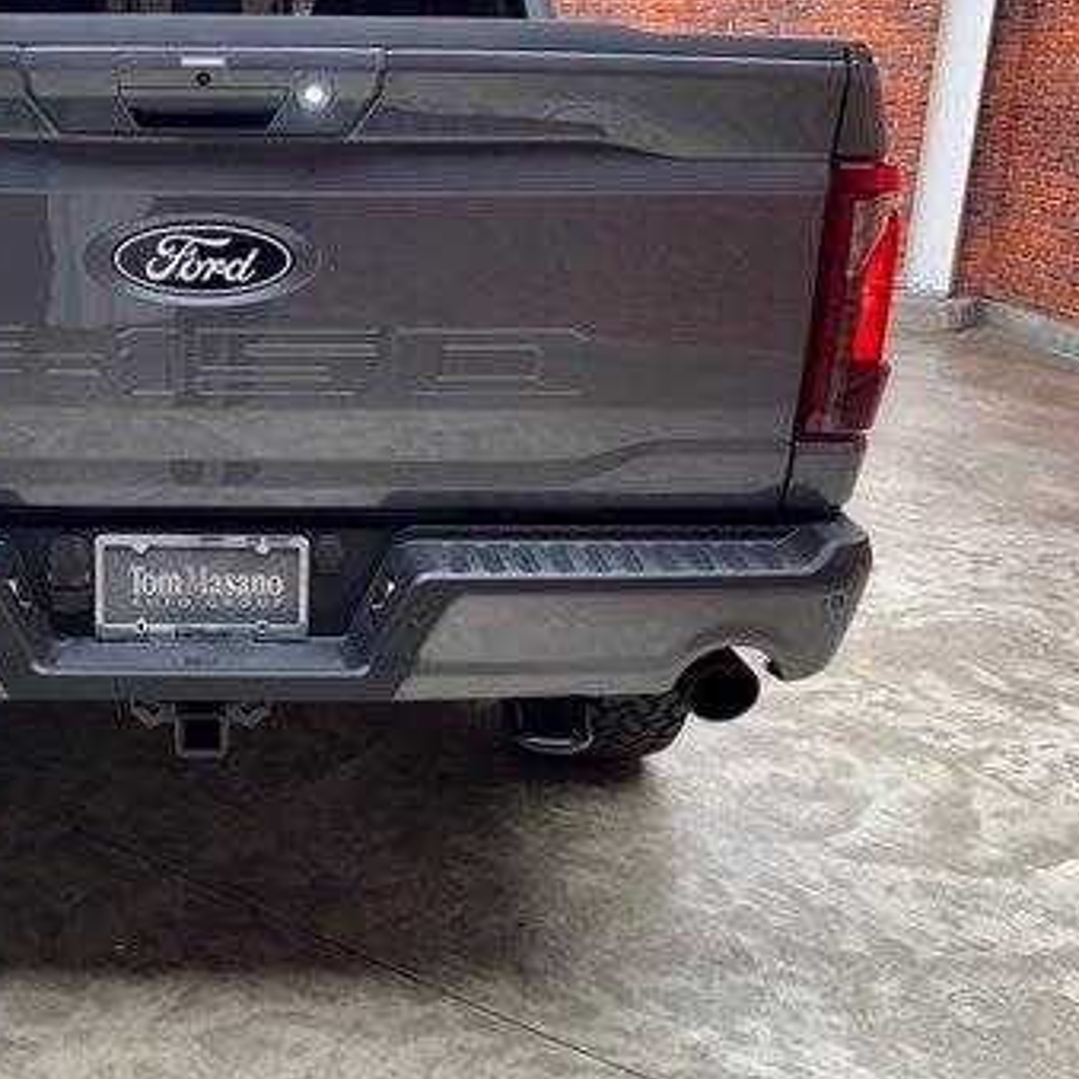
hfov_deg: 40.1
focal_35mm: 40
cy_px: 525
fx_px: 1411
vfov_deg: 41.9
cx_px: 213
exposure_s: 1/120
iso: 125
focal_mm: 6.76
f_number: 1.78
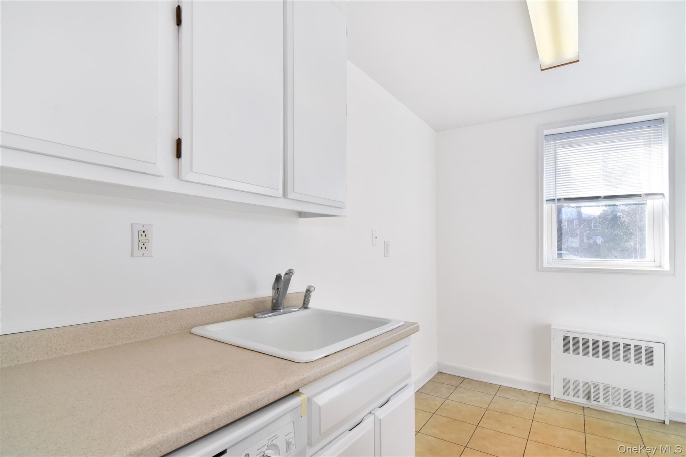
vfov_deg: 72.0
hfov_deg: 95.0
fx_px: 314
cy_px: 228
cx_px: 343
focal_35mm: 16
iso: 640
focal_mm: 11
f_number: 11
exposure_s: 1/100
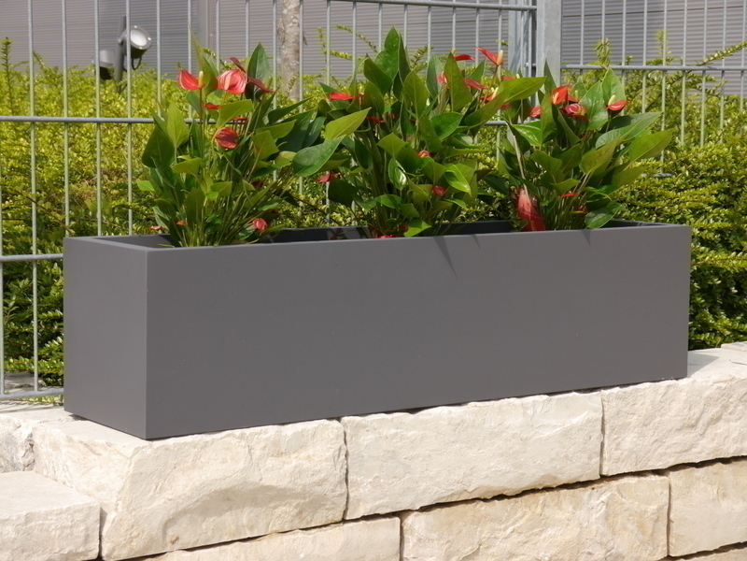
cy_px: 280
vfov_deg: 17.6
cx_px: 374
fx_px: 1813
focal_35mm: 84
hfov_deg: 23.3
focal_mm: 42
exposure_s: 1/250
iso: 160
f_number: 8
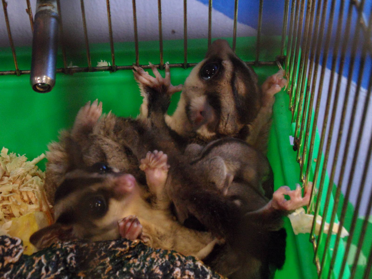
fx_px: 860
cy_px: 140
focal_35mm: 80
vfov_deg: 18.4
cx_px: 186
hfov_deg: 24.4
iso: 400
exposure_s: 1/2
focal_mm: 13.2
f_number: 4.2
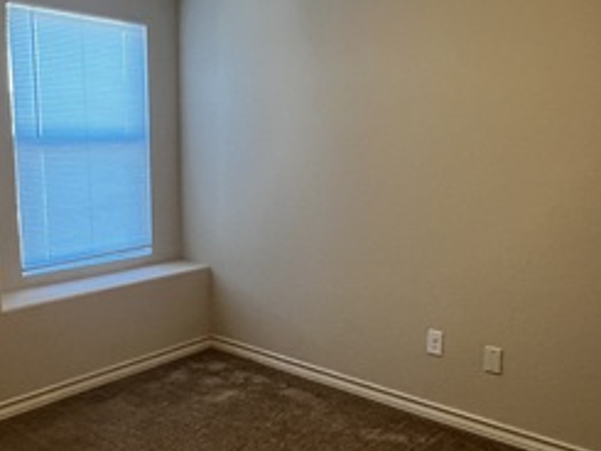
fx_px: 591
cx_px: 309
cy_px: 226
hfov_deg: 53.9
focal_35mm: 34
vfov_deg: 41.8
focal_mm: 1.57
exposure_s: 1/60
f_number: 1.8
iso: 160
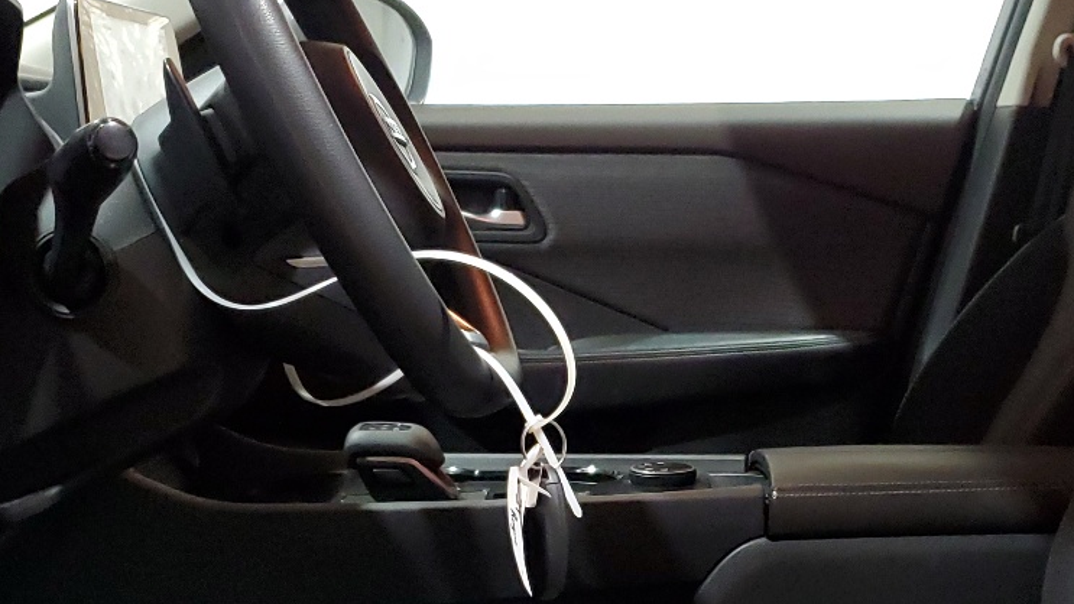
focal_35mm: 61
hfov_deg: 34.3
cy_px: 526
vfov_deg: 19.4
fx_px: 1737
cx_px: 613
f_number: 1.5
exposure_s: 1/60.2
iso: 342
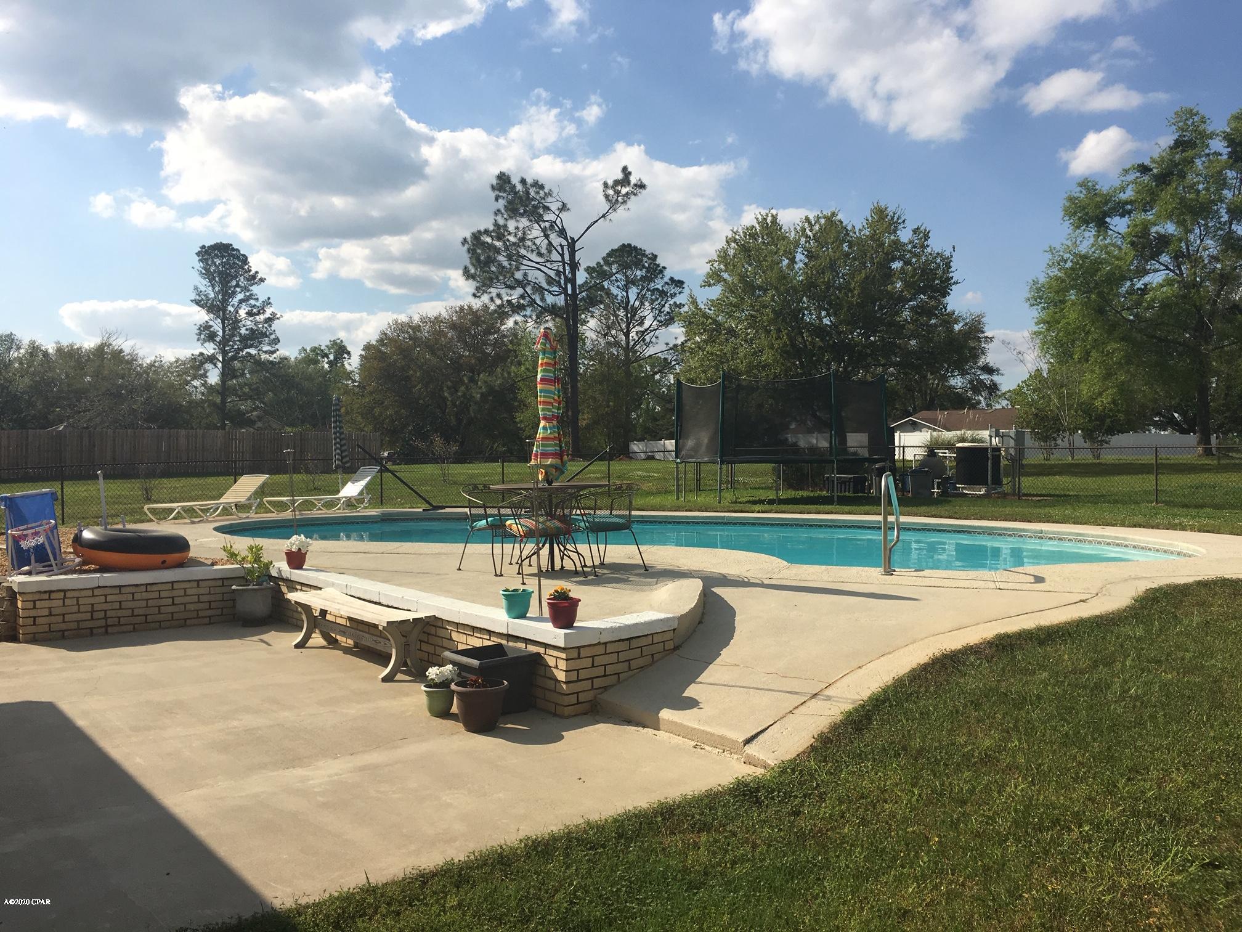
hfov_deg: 61.7
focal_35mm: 29
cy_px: 466
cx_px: 621
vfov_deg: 48.2
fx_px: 1041
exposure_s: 1/2404
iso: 25
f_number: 2.2
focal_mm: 4.15
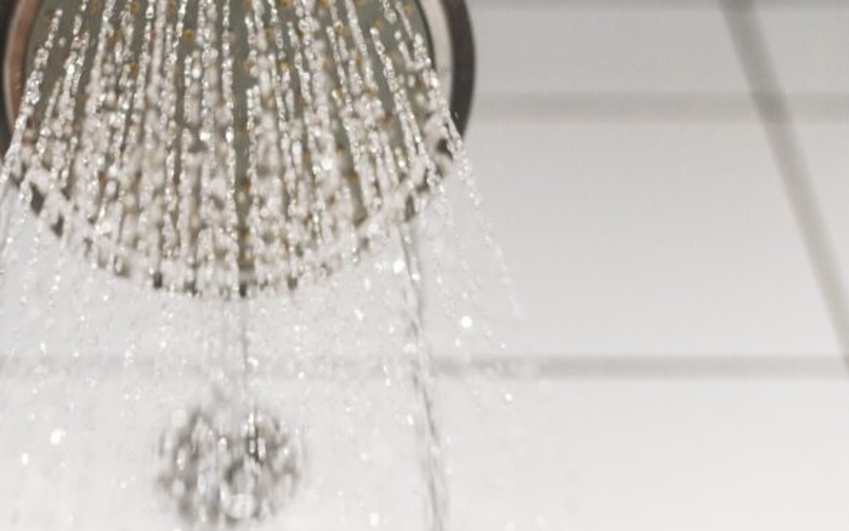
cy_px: 187
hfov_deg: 23.3
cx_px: 229
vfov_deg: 14.8
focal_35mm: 88
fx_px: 2037
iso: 500
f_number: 2.5
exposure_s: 1/400
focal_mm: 50
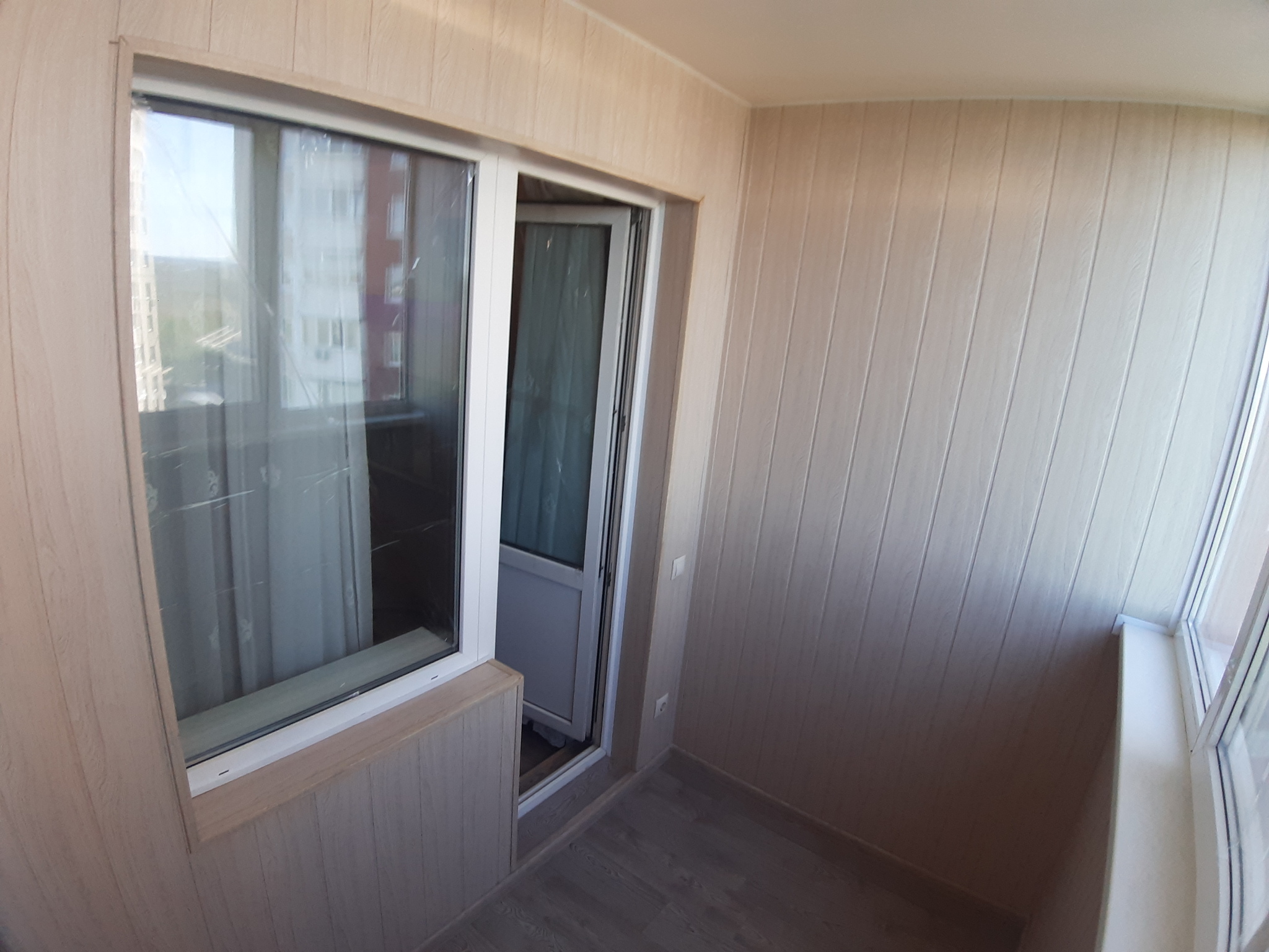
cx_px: 634
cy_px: 476
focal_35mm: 18
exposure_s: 1/100
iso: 80
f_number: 2.4
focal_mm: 1.87
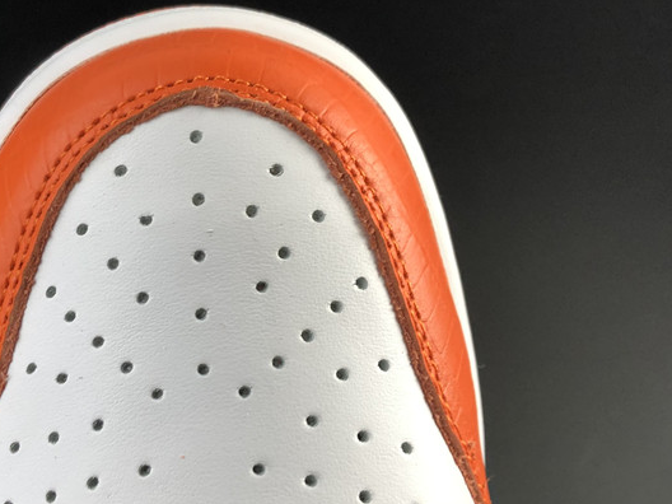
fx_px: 1029
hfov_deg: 35.6
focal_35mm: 53
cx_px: 200
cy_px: 261
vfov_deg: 27.5
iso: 32
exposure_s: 1/50
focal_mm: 4
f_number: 1.8
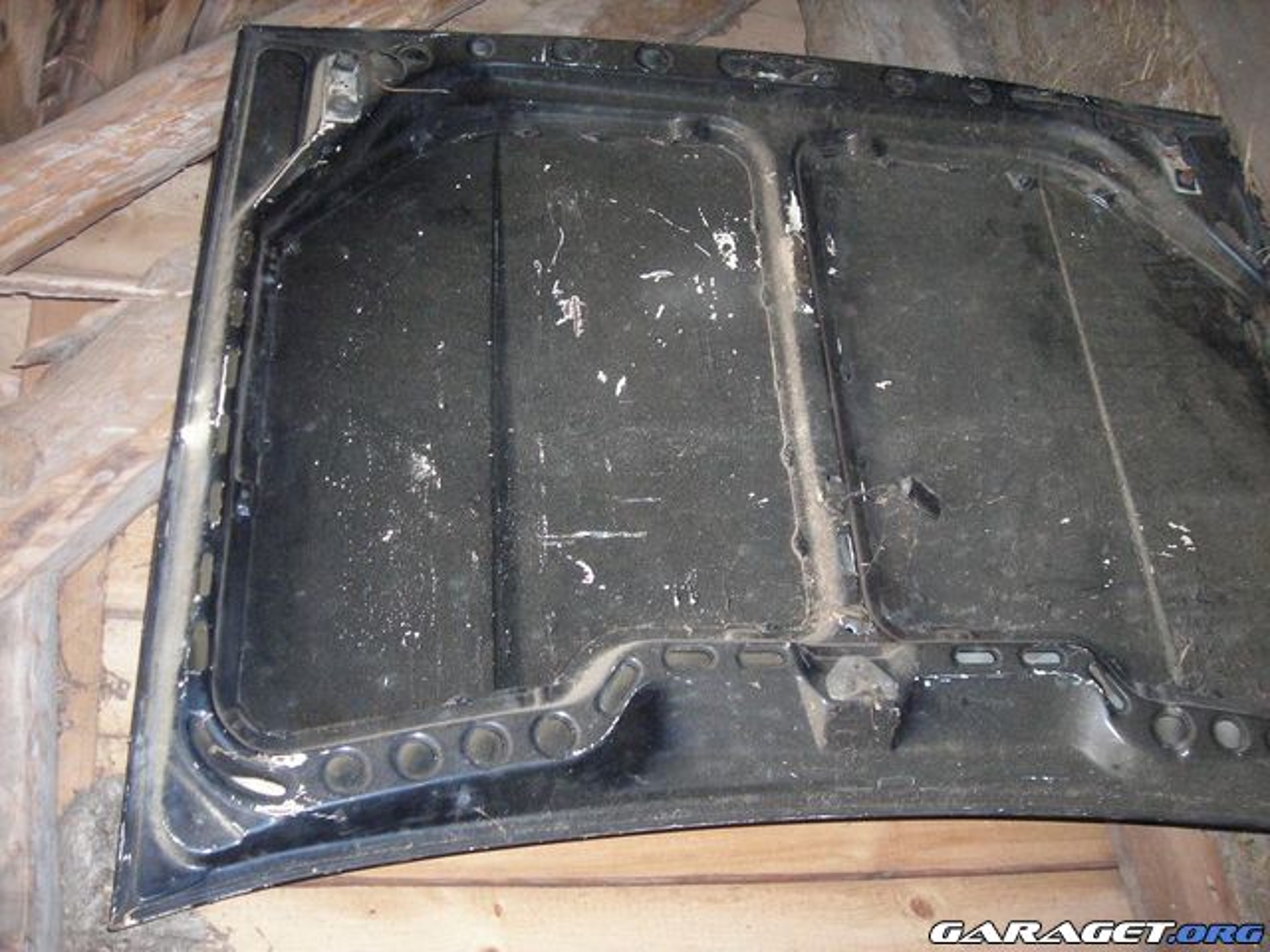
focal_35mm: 38
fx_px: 1394
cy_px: 476
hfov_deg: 49.0
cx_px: 635
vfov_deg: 37.7
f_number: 3.2
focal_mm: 6.3
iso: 200
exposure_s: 1/60.1
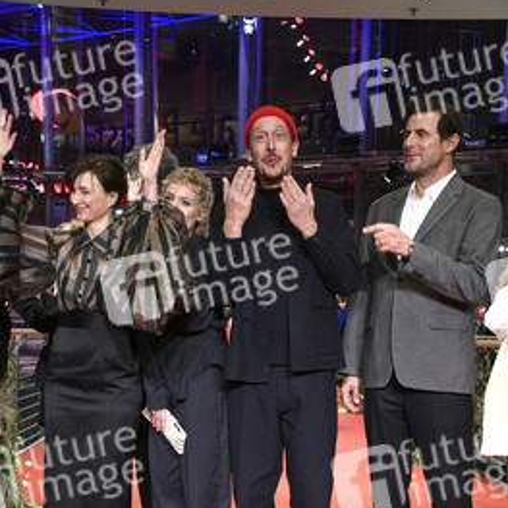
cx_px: 255
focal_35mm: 62
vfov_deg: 27.4
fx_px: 1029
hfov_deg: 27.7
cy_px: 377
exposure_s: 1/200
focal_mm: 48
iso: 5000
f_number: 5.6
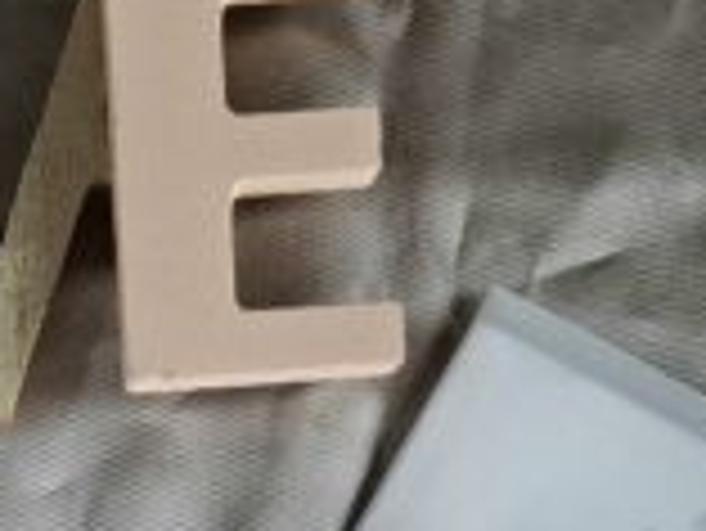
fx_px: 1796
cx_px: 0
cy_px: 837
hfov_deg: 21.5
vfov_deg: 15.3
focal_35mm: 88
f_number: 1.8
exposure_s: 1/333
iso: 50
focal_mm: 5.54
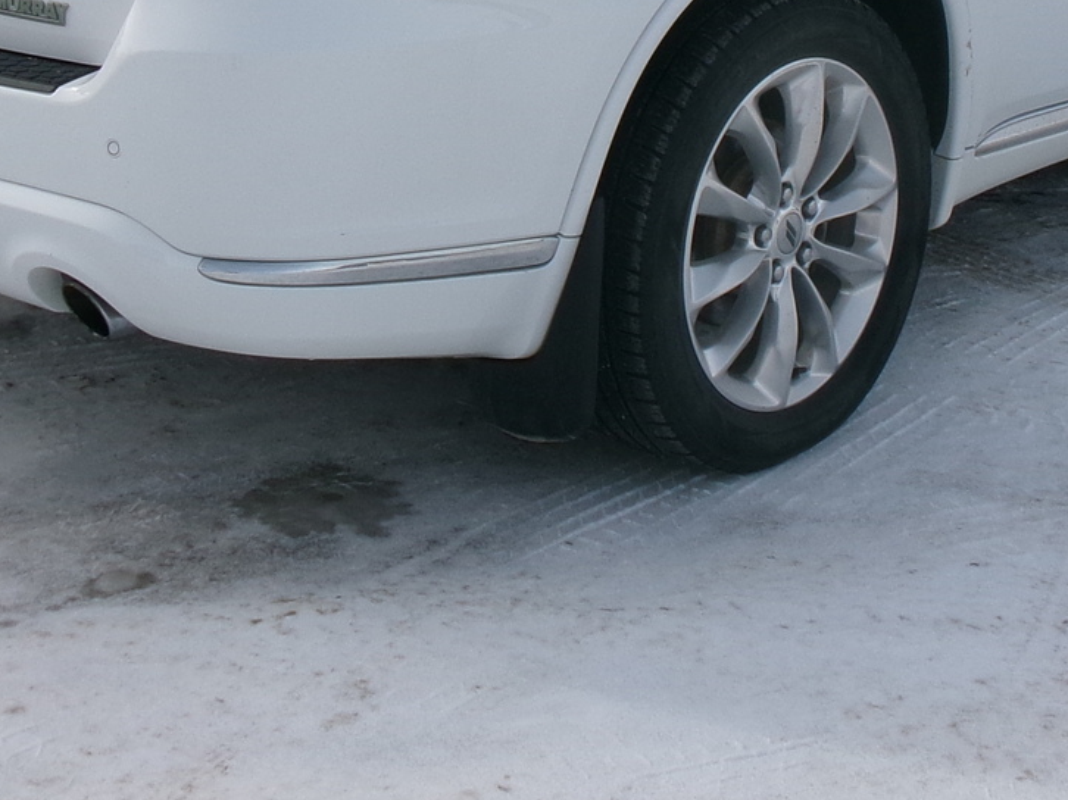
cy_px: -101
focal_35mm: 79
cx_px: 484
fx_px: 2437
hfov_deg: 24.7
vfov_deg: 17.9
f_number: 10.8
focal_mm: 5.1
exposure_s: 1/200
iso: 100
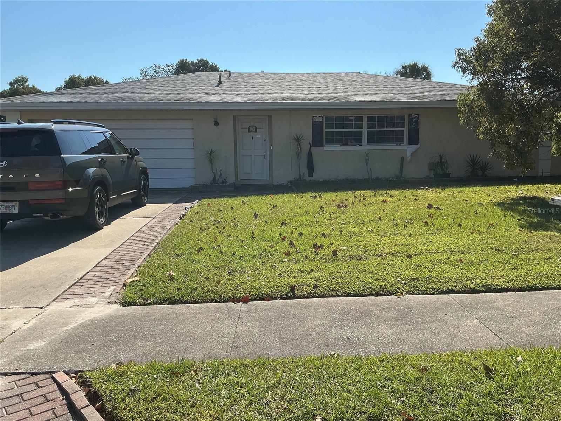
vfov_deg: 48.2
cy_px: 210
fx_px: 470
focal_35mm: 29
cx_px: 280
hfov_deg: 61.7
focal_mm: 3
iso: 25
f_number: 1.8
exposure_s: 1/2320
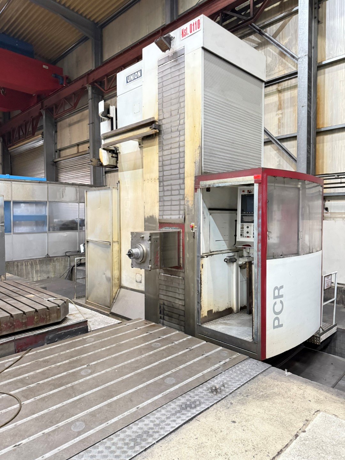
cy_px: 230
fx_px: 319
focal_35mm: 24
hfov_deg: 56.8
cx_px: 172
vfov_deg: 71.6
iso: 500
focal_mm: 6.76
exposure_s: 1/60
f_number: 1.78
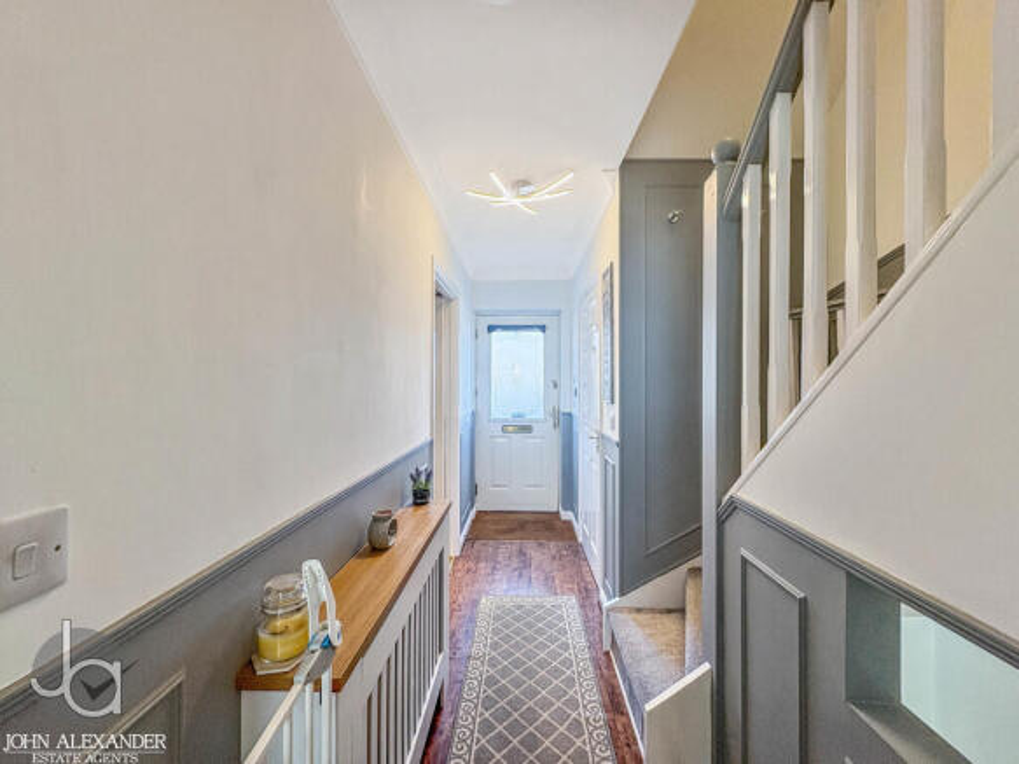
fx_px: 412
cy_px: 382
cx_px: 510
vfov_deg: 85.7
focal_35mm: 14
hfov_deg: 102.1
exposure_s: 1/100
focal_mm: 2.22
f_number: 2.2
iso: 125
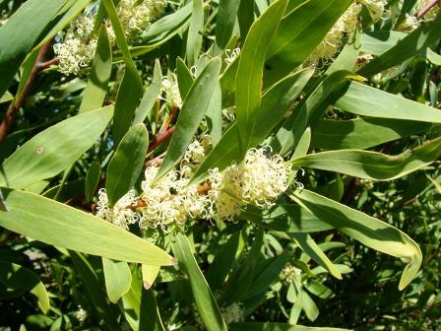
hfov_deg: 54.0
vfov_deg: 41.8
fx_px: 433
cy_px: 166
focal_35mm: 34
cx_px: 220
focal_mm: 5.6
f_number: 5.6
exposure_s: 1/350
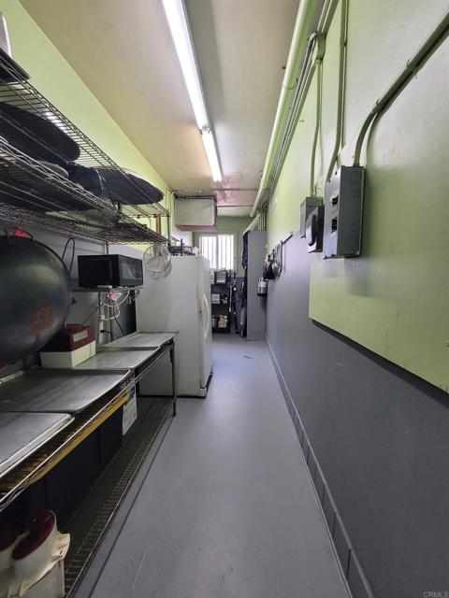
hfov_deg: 89.9
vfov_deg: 106.2
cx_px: 224
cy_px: 299
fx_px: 225
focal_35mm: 13
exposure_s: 1/60
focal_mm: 2.2
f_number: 2.2
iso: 250
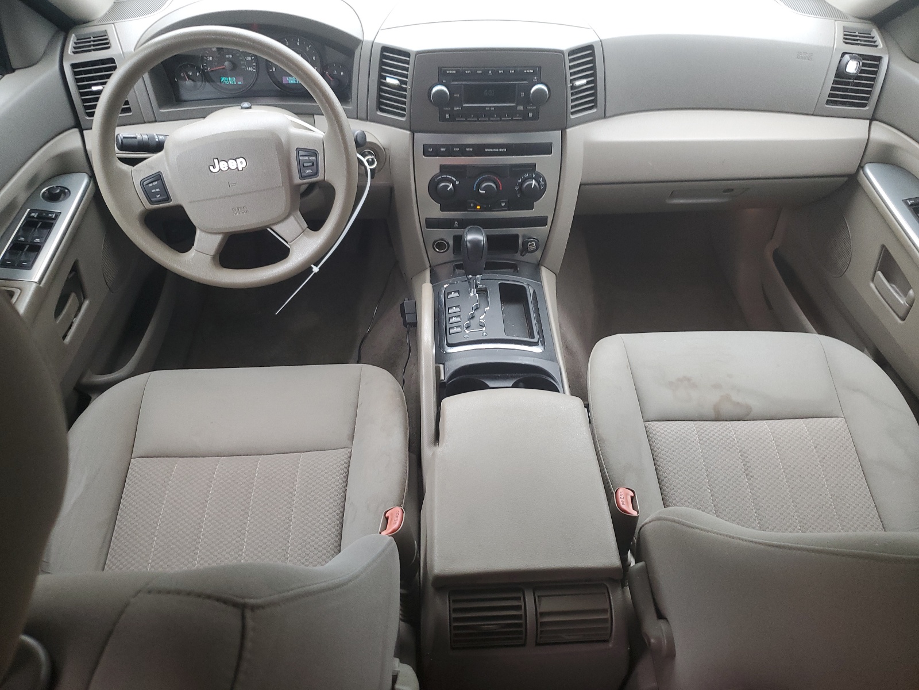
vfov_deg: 53.1
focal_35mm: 26
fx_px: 690
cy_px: 345
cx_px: 460
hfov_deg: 67.3
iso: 93
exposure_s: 1/60.2
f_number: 1.5
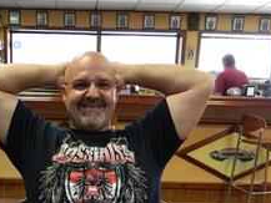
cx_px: 75
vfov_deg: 30.4
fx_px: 360
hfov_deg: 40.3
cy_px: 177
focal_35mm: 46
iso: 400
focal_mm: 4.5
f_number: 3.1
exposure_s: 1/20
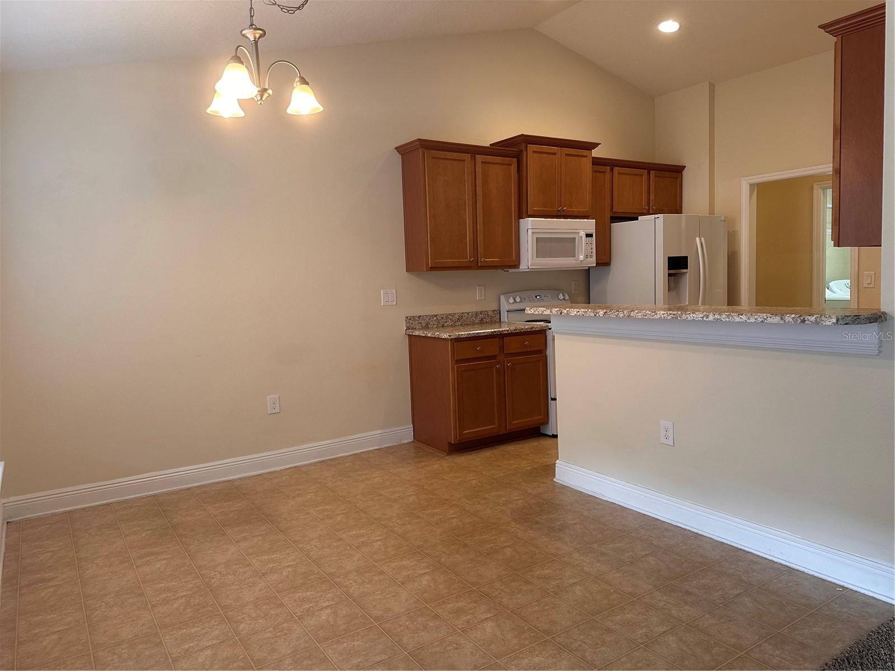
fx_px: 621
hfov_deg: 71.6
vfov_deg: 56.8
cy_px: 336
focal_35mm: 24
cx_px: 448
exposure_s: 1/120
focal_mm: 6.86
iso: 160
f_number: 1.78
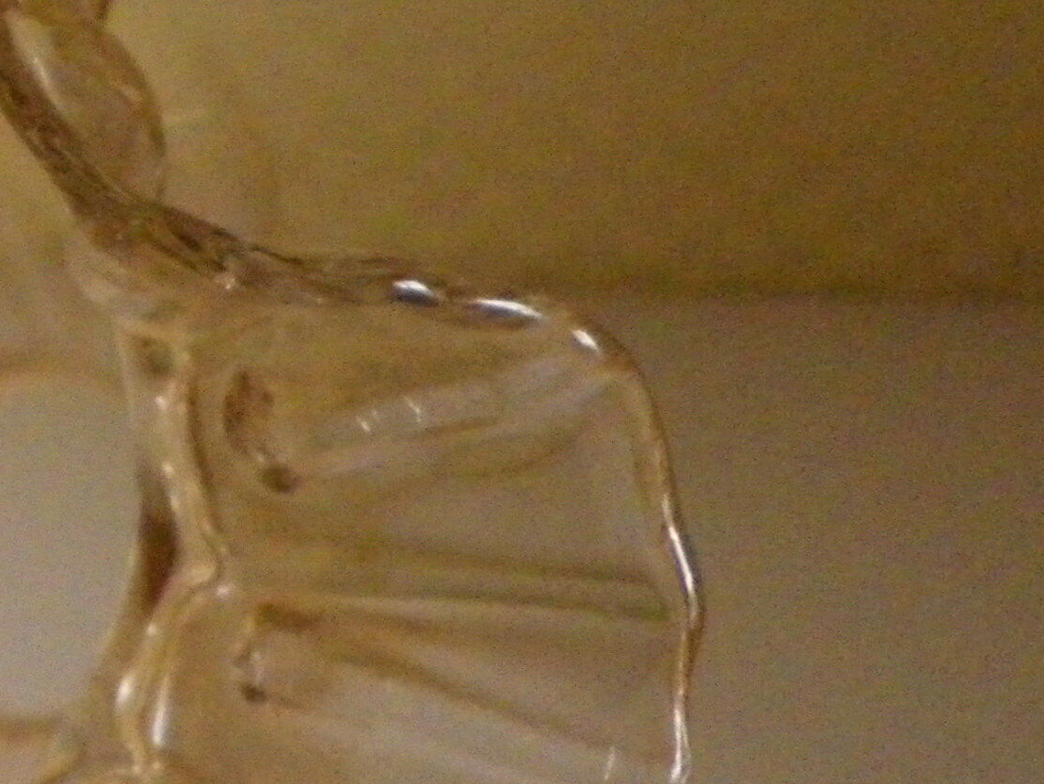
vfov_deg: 14.6
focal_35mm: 101
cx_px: -581
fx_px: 3046
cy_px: 502
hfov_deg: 17.3
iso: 640
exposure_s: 1/60
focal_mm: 4.9
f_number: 2.6
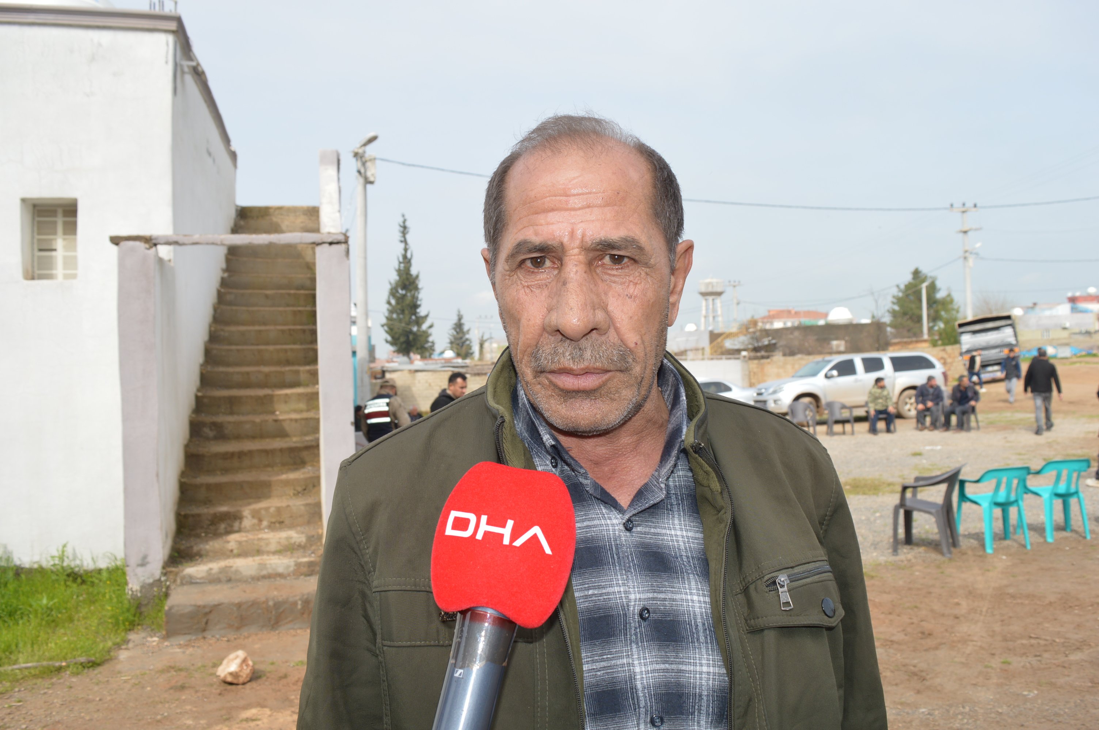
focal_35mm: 27
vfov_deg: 47.8
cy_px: 365
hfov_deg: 67.4
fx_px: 824
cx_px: 550
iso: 100
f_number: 8
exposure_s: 1/200
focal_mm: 18
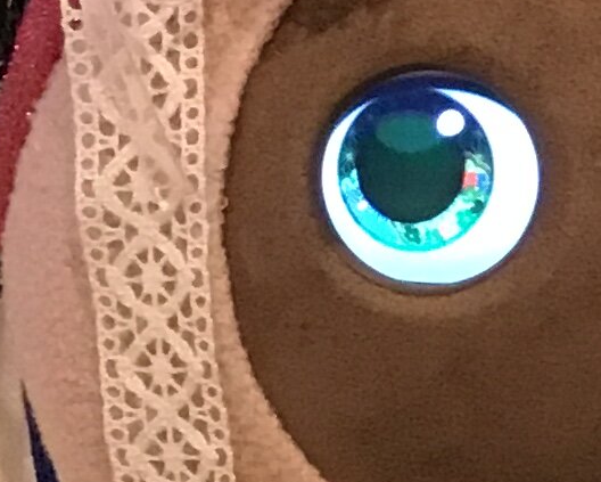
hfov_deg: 9.5
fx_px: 3328
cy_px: 271
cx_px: 1266
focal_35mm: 187
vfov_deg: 8.3
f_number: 2.4
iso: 160
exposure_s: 1/30
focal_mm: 3.3
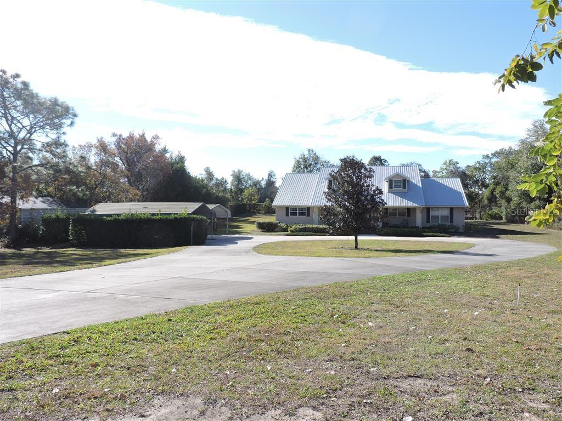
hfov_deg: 60.0
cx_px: 281
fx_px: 487
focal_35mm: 30
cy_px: 210
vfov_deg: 46.8
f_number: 3.1
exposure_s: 1/800
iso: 100
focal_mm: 5.4
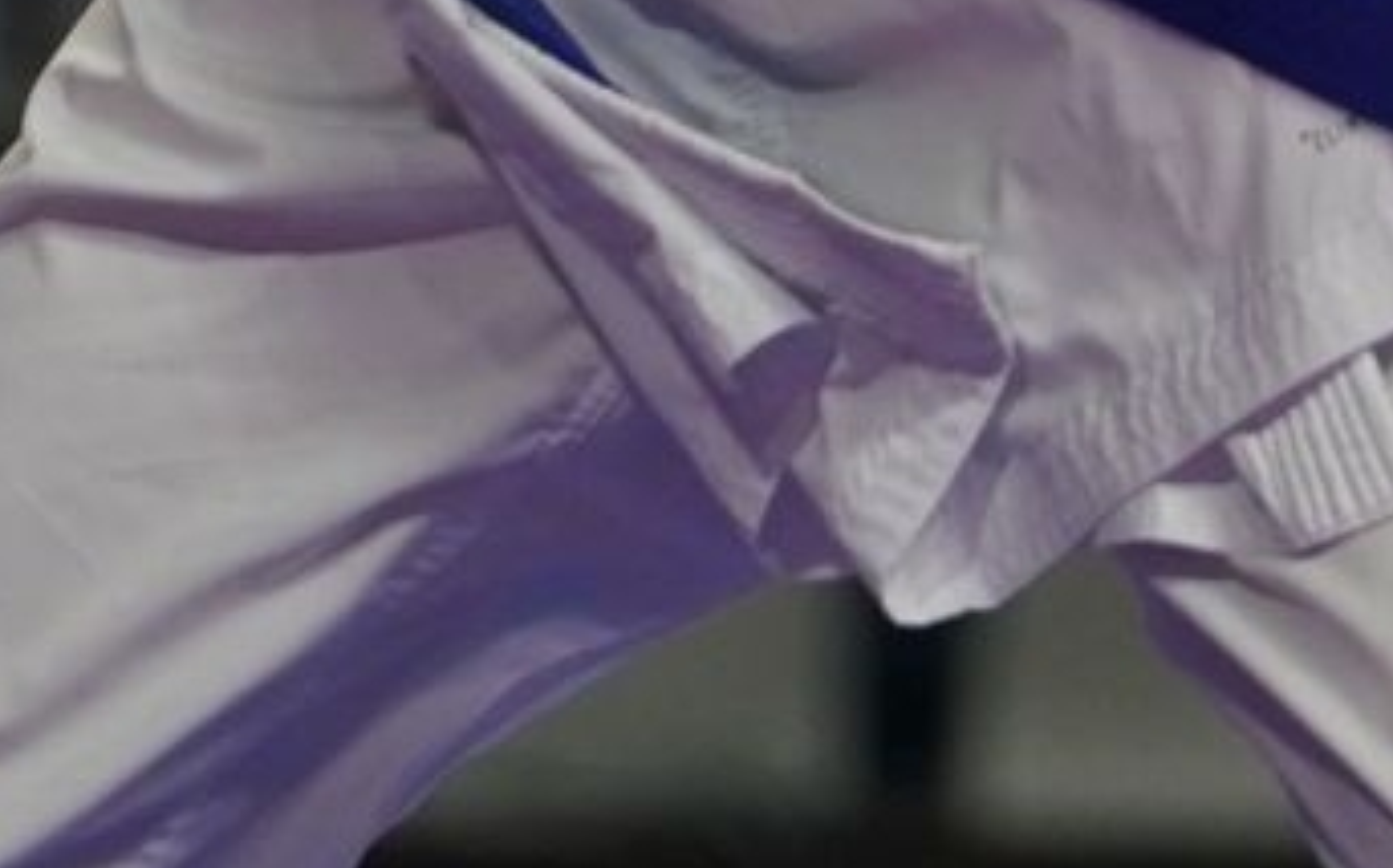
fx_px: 60902
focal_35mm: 1605
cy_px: -1172
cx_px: 2043
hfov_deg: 1.3
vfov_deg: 0.8
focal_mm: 200
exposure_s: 1/1000
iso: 800
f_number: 2.8
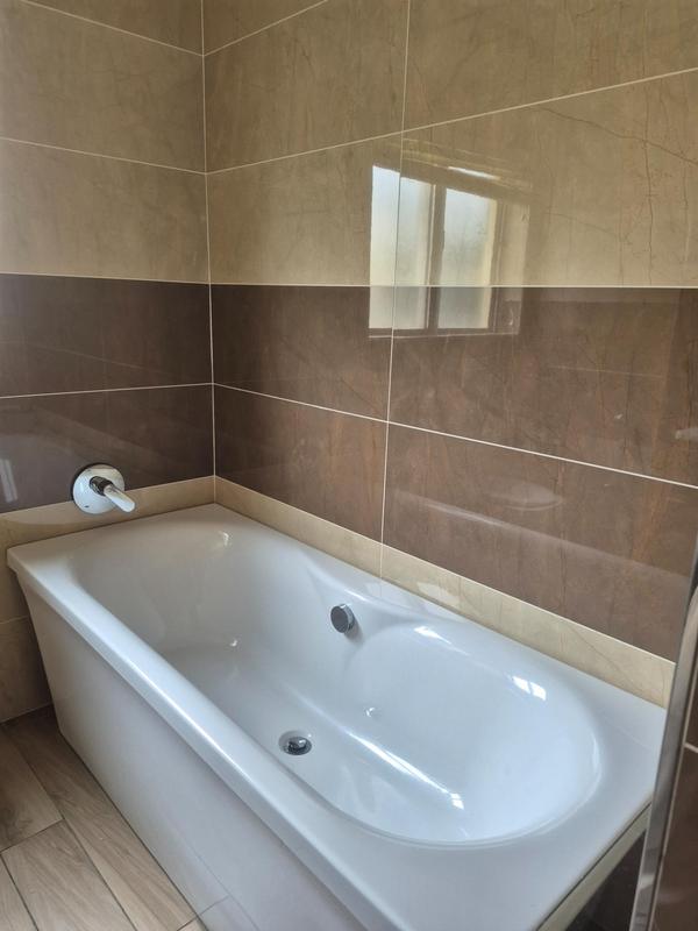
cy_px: 466
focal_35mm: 23
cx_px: 349
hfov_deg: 58.9
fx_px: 618
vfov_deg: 73.9
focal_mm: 5.4
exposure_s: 1/100
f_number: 1.8
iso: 160
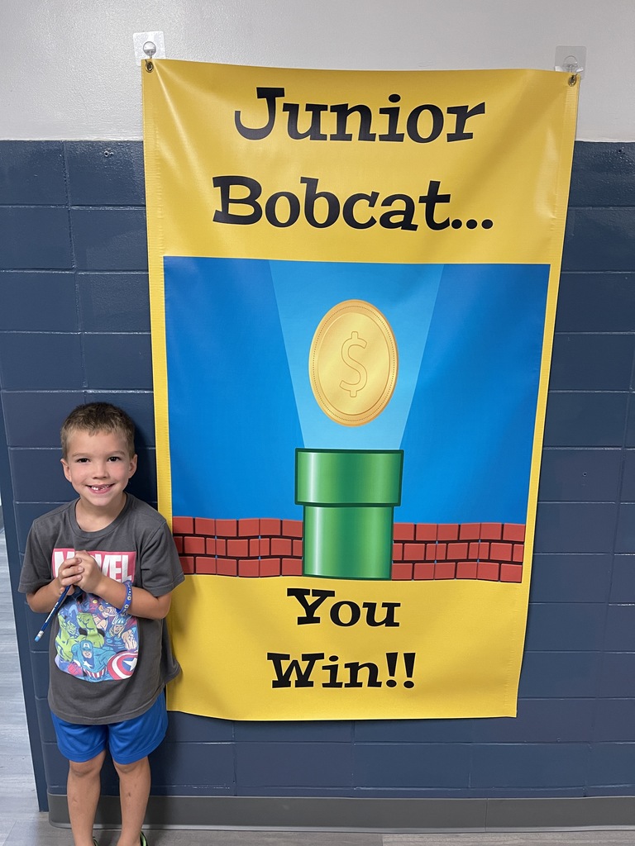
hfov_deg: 54.9
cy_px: 423
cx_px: 318
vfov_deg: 69.4
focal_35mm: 25
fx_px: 611
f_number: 1.6
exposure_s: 1/60
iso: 320
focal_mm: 5.1
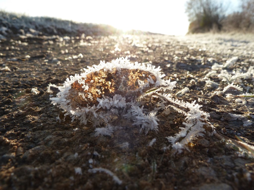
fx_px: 183
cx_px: 127
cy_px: 95
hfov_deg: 69.4
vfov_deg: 54.9
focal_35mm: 25
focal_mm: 4.1
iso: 80
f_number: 4
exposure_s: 1/250
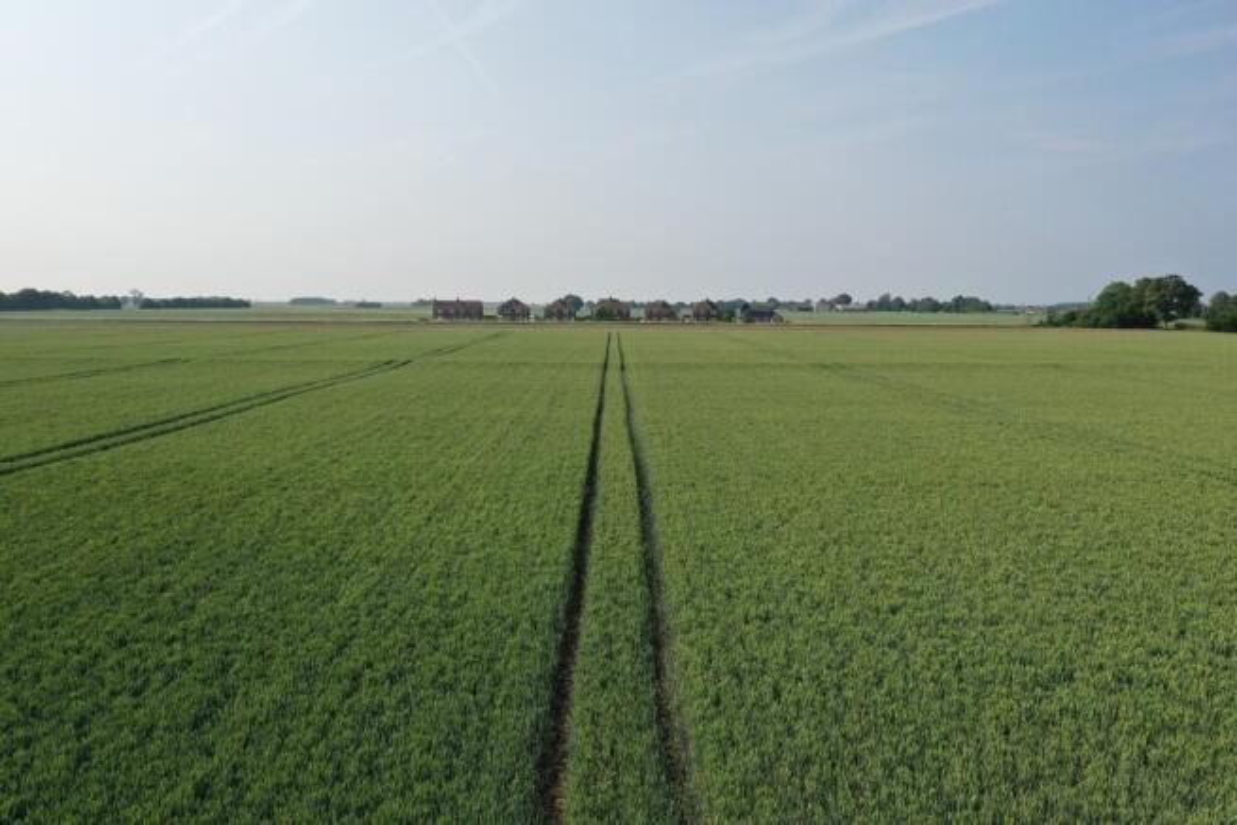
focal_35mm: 28
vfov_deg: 46.4
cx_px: 618
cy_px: 412
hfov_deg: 65.5
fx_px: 962
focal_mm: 10.26
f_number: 6.3
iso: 100
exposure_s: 1/500
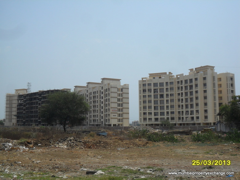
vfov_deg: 32.9
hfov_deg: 42.9
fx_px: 305
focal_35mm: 44
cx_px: 120
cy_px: 90
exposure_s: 1/250
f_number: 11.3
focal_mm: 7.8
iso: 100
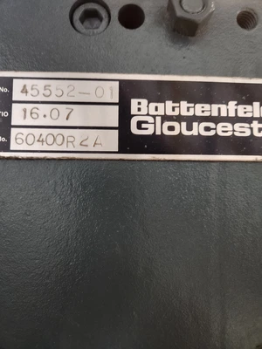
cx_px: 131
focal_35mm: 23
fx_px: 232
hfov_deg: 58.9
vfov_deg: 73.9
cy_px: 174
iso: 640
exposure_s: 1/26
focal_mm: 5.4
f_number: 1.8
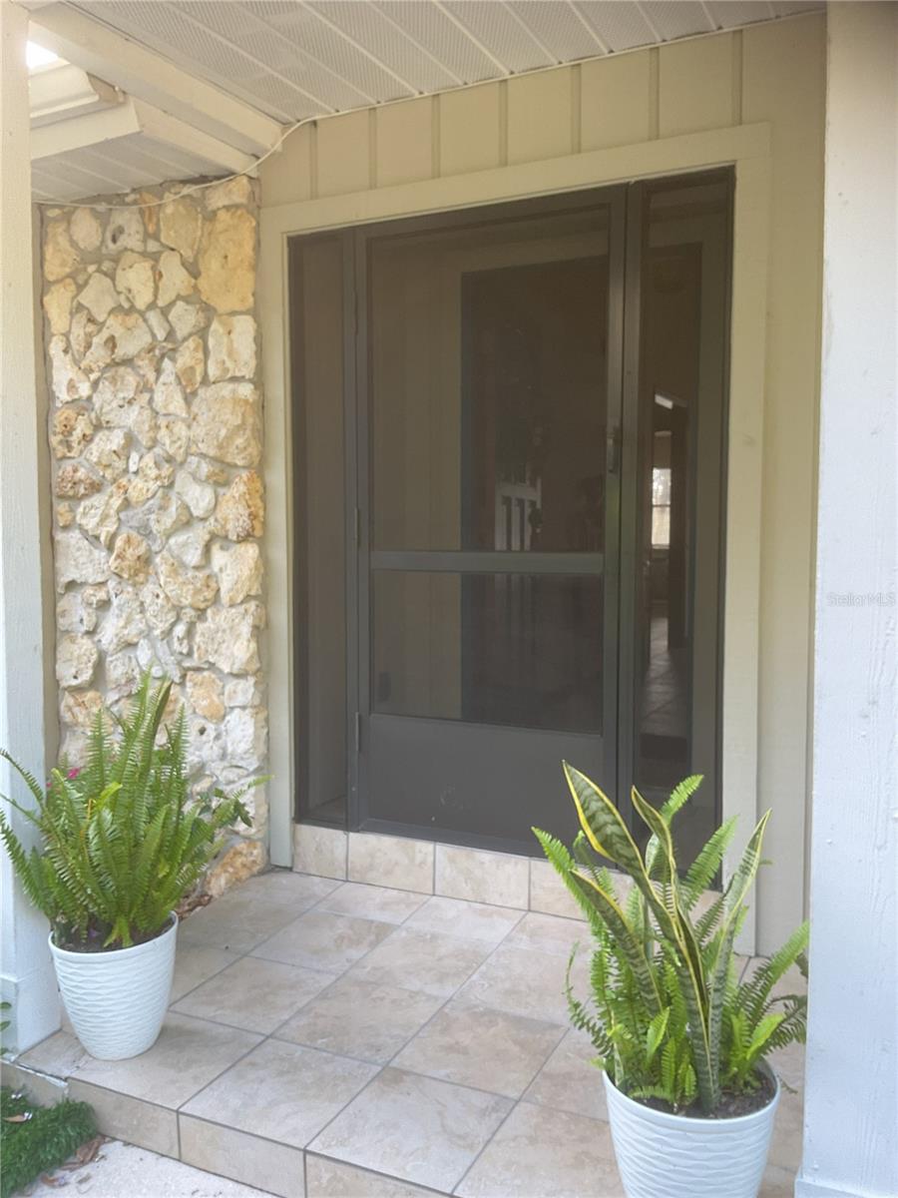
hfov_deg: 48.2
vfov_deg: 61.7
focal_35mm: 29
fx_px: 1003
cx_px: 449
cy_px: 599
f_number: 1.8
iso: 50
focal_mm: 3
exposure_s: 1/60
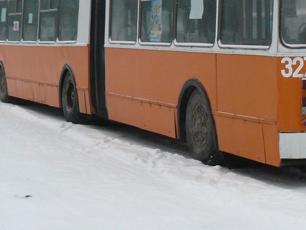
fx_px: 822
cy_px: 27
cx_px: 228
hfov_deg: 20.9
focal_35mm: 93
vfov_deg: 15.7
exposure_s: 1/250
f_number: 4.5
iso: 200
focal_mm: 7.1
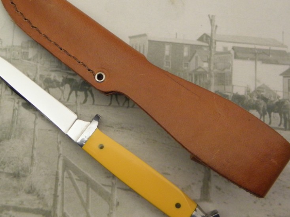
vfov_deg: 26.1
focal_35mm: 56
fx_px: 469
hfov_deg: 34.2
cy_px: 98
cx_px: 115
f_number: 3.8
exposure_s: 1/40
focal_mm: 7.5
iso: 320
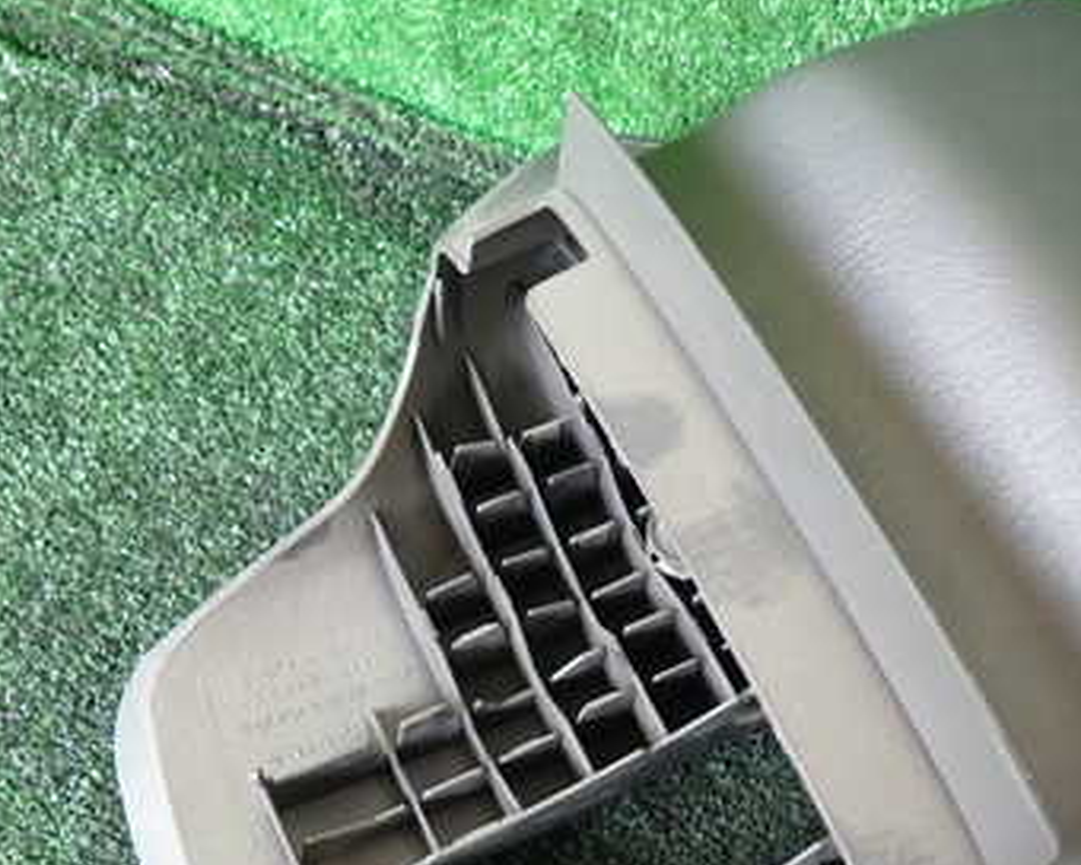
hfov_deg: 42.3
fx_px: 1376
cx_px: 719
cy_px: 553
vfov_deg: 34.7
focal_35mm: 43
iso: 200
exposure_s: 1/60
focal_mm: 4.5
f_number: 2
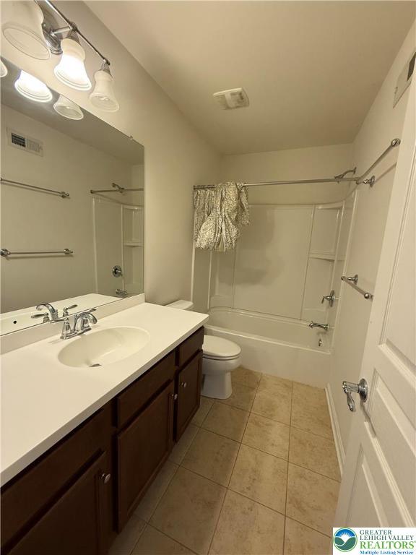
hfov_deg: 85.7
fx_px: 224
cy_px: 278
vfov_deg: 102.1
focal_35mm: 14
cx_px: 208
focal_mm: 2.2
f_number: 2.2
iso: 250
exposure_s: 1/60
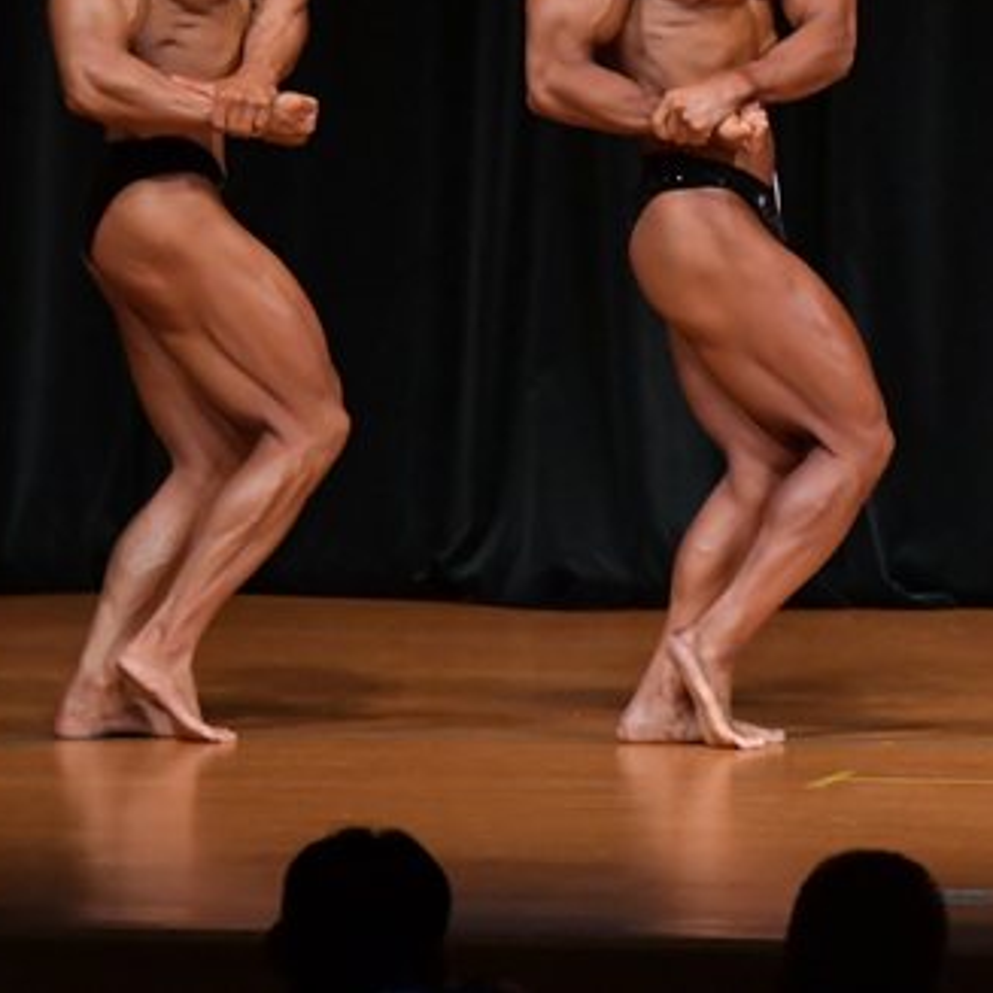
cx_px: 1037
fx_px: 16682
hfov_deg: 3.4
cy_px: 213
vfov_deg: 3.4
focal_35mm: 514
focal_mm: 170
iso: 5000
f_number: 5.6
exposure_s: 1/400
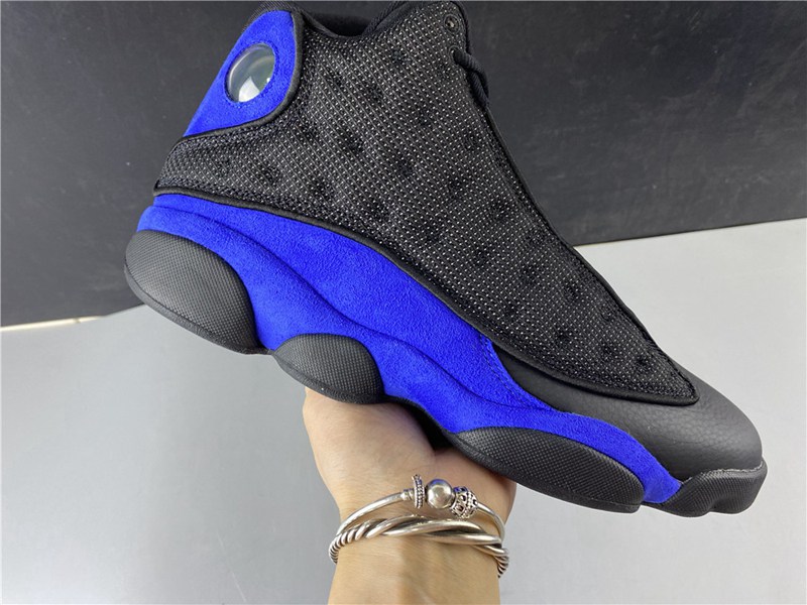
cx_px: 404
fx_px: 606
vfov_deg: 53.1
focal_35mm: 26
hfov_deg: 67.3
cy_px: 302
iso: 100
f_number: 1.8
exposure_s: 1/50
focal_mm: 4.25
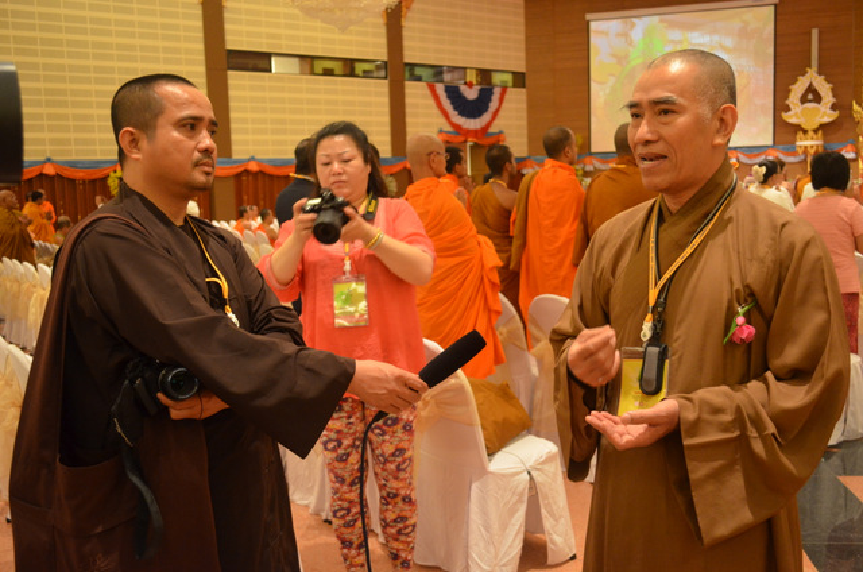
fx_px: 861
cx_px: 432
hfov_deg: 53.2
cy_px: 286
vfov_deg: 36.7
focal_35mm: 36
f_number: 4
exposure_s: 1/30
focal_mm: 24
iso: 1800
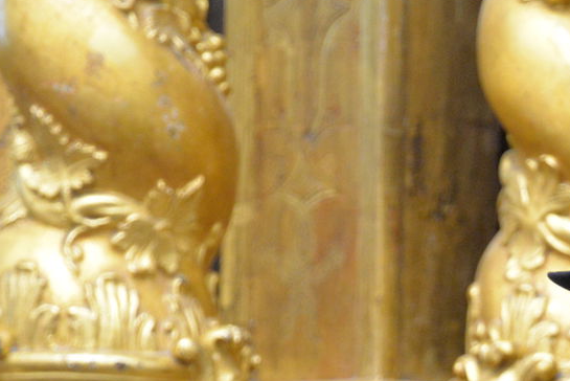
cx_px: 598
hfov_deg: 4.5
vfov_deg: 3.0
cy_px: 473
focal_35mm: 462
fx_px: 7319
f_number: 6
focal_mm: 180
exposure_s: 1/320
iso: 6400
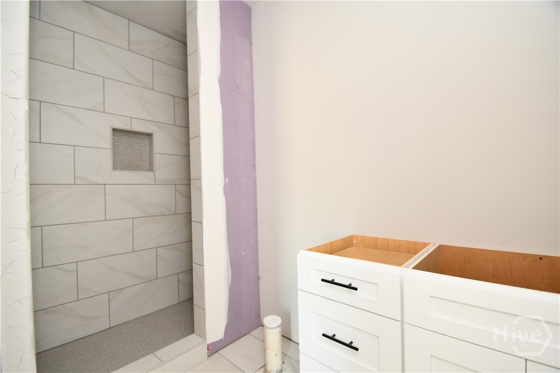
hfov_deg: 100.4
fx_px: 233
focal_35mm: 15
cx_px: 280
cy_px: 186
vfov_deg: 77.3
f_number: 4
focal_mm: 10
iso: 1600
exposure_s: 1/60
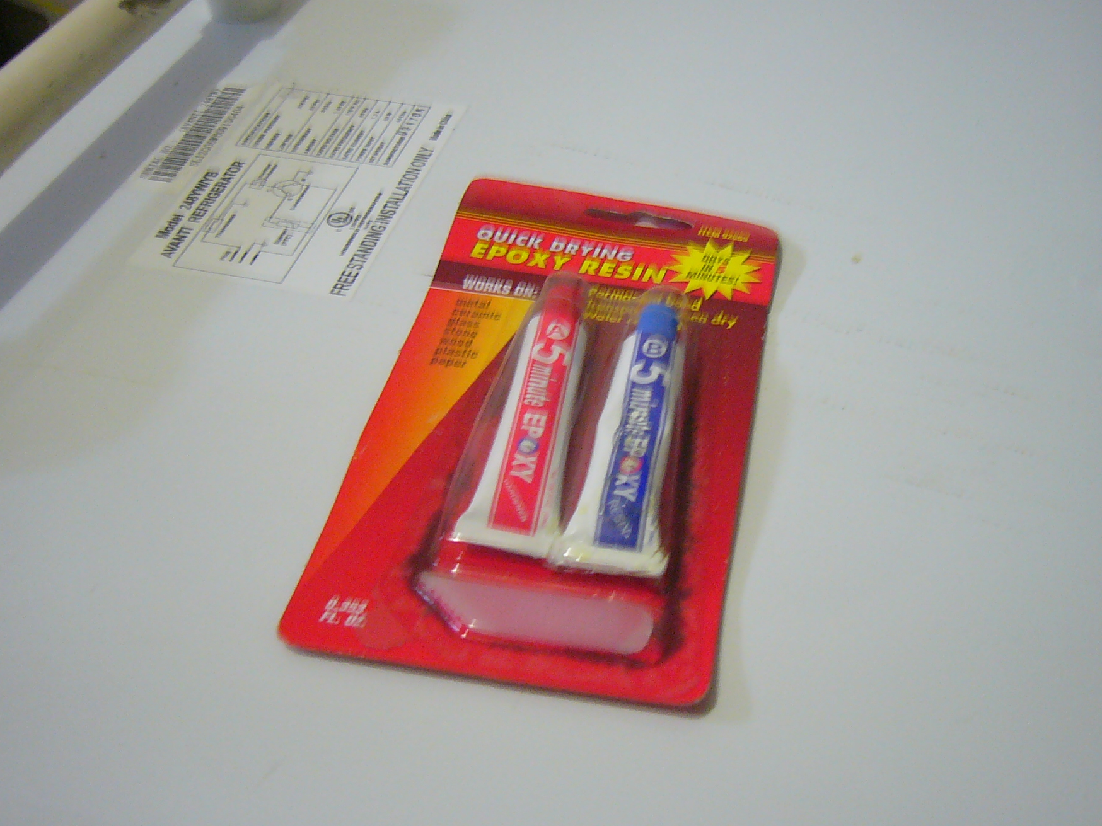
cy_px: 412
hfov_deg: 45.8
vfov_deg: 35.1
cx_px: 578
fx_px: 1305
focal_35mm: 41
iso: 200
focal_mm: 5.8
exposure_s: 1/8
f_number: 2.8
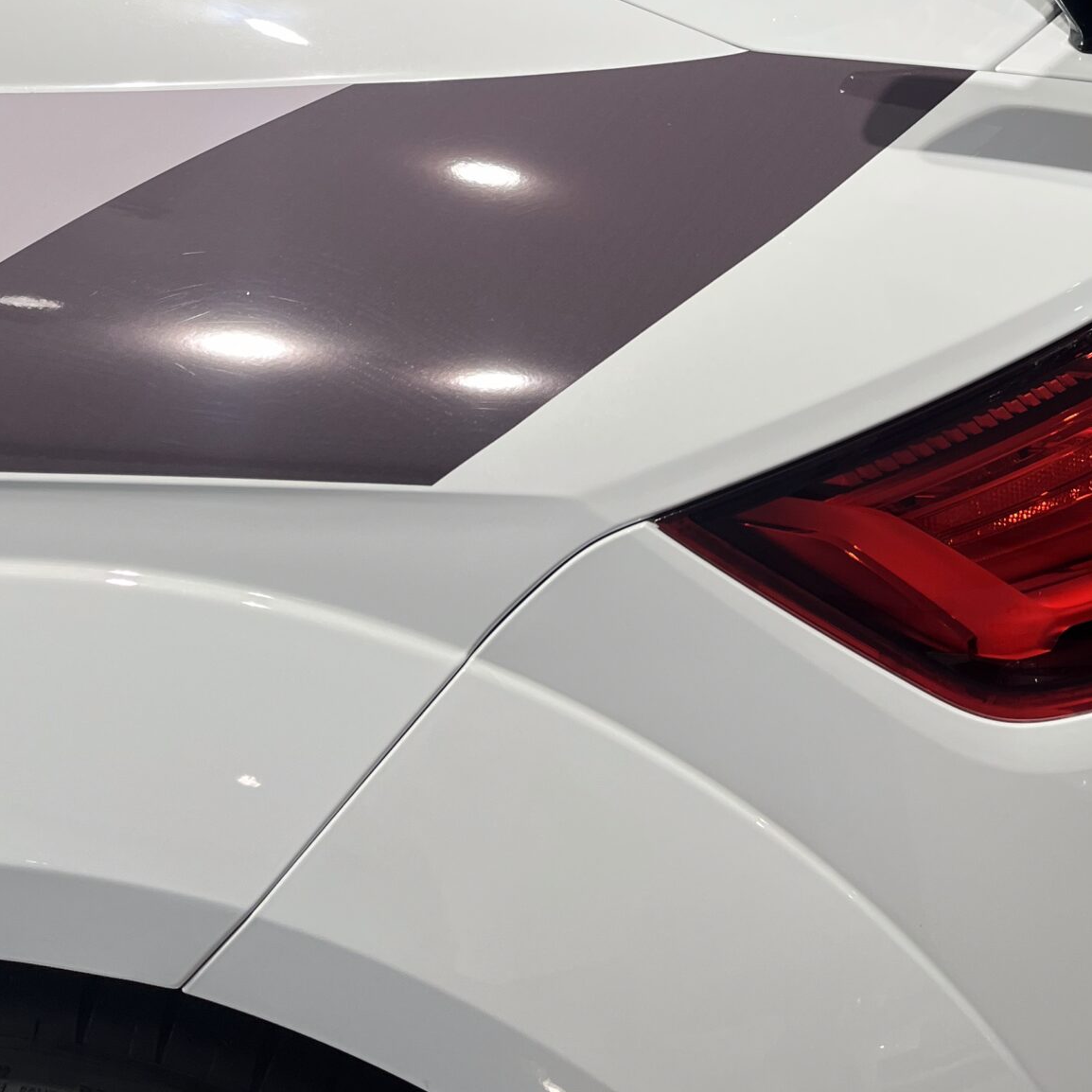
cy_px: 9
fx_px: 1820
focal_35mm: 51
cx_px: 801
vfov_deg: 31.0
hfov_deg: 32.8
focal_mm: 5.1
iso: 40
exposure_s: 1/100
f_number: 1.6
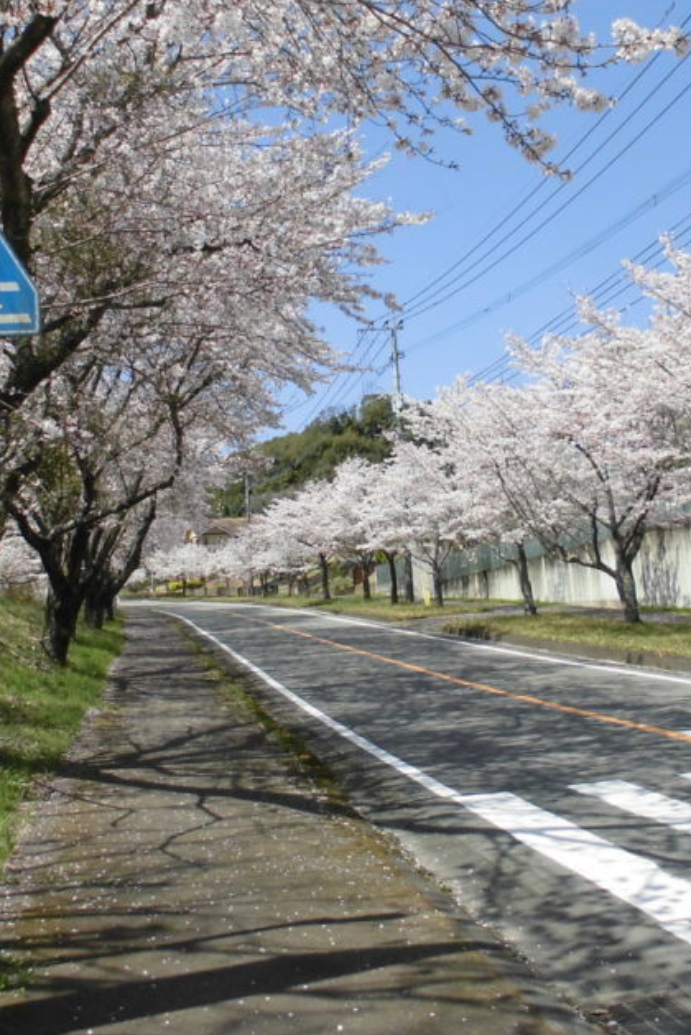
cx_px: 304
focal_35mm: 44
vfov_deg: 44.4
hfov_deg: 30.5
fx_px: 1265
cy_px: 444
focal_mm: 4.6
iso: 100
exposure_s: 1/640
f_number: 3.5
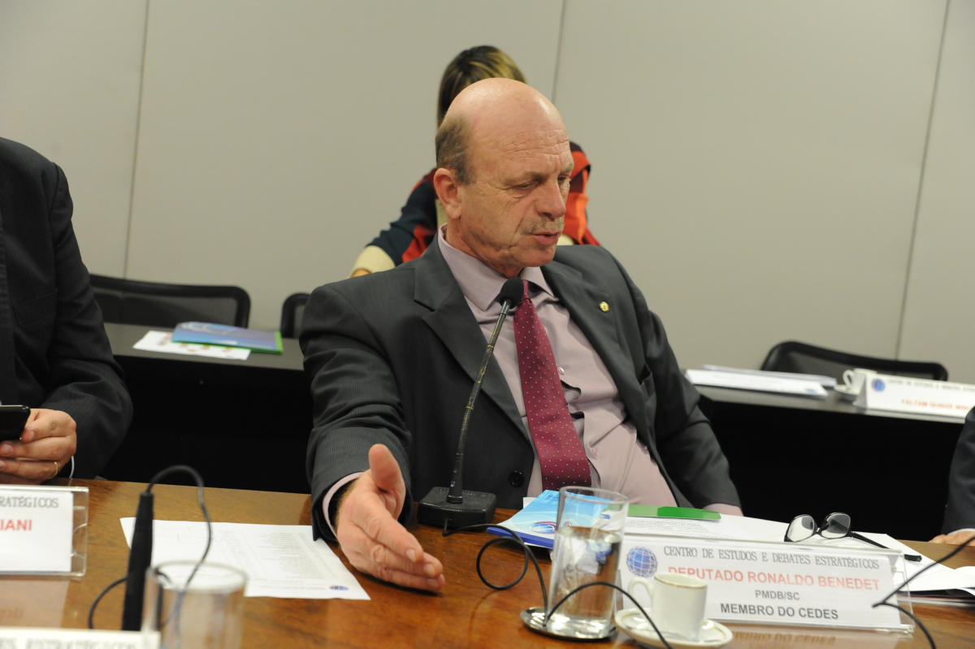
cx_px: 488
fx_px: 1760
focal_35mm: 65
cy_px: 324
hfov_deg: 31.0
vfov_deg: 20.9
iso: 3200
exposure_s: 1/80
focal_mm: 65
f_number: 5.6
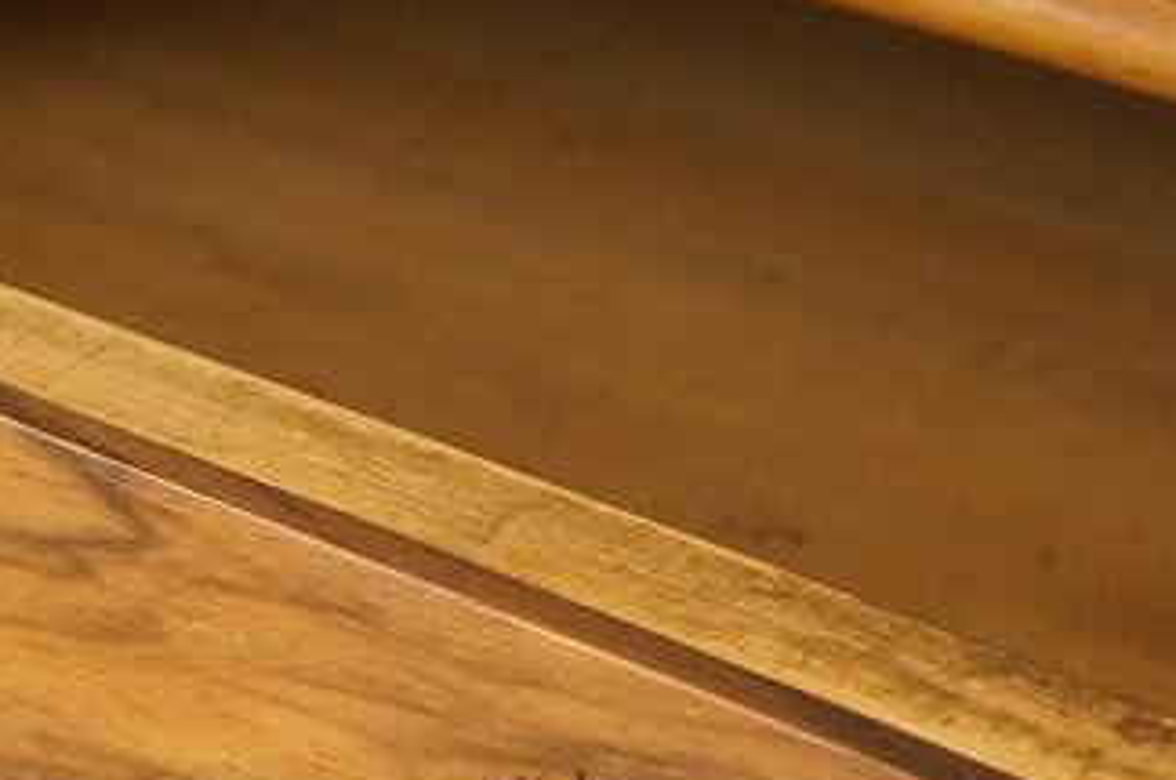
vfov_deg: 14.8
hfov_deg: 22.4
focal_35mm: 91
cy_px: 742
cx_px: 728
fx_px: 2968
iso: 1600
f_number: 4.5
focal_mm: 20
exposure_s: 1/125
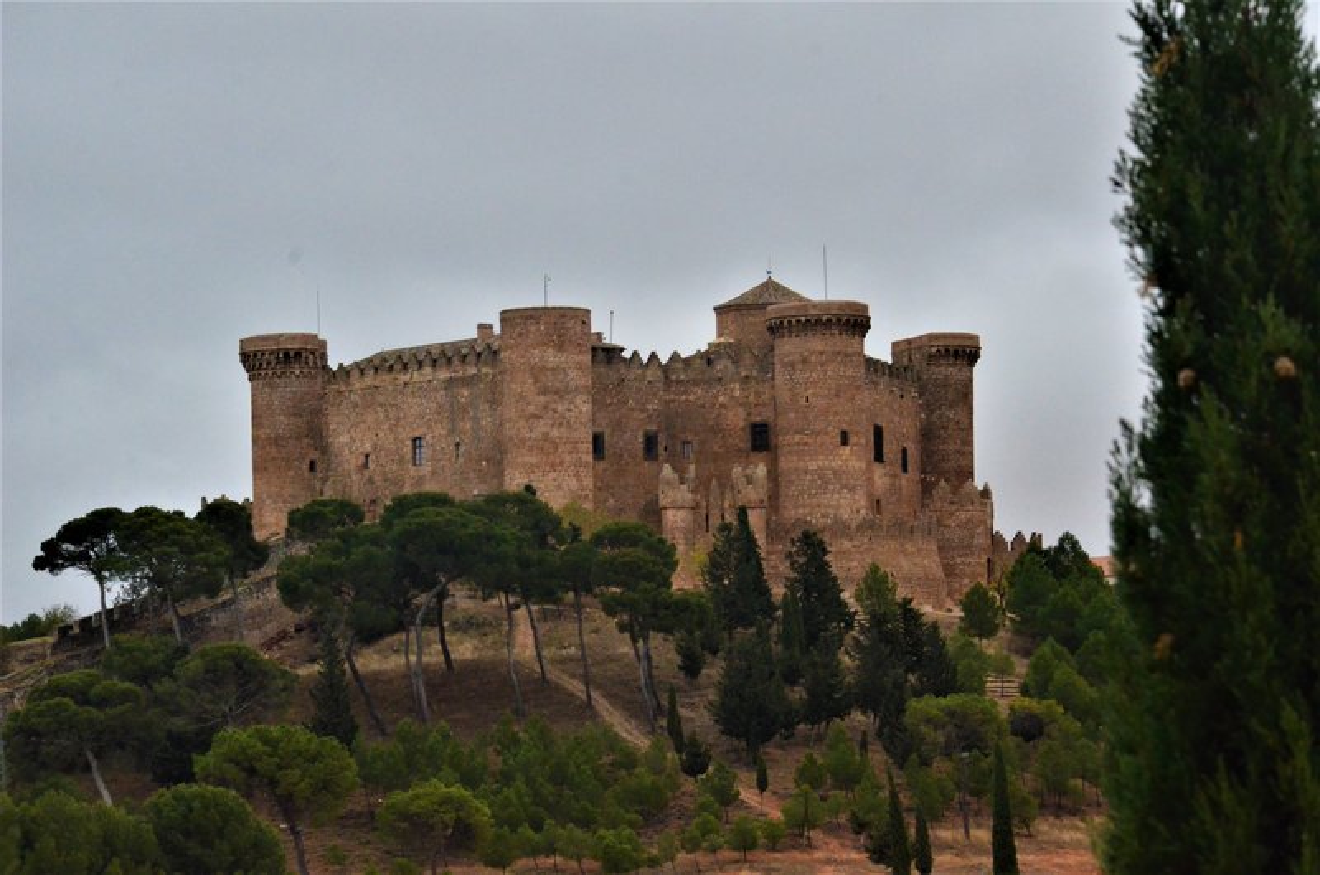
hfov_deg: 13.1
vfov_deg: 8.7
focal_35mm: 158
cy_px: 438
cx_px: 660
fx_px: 5763
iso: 3200
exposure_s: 1/500
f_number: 11
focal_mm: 105
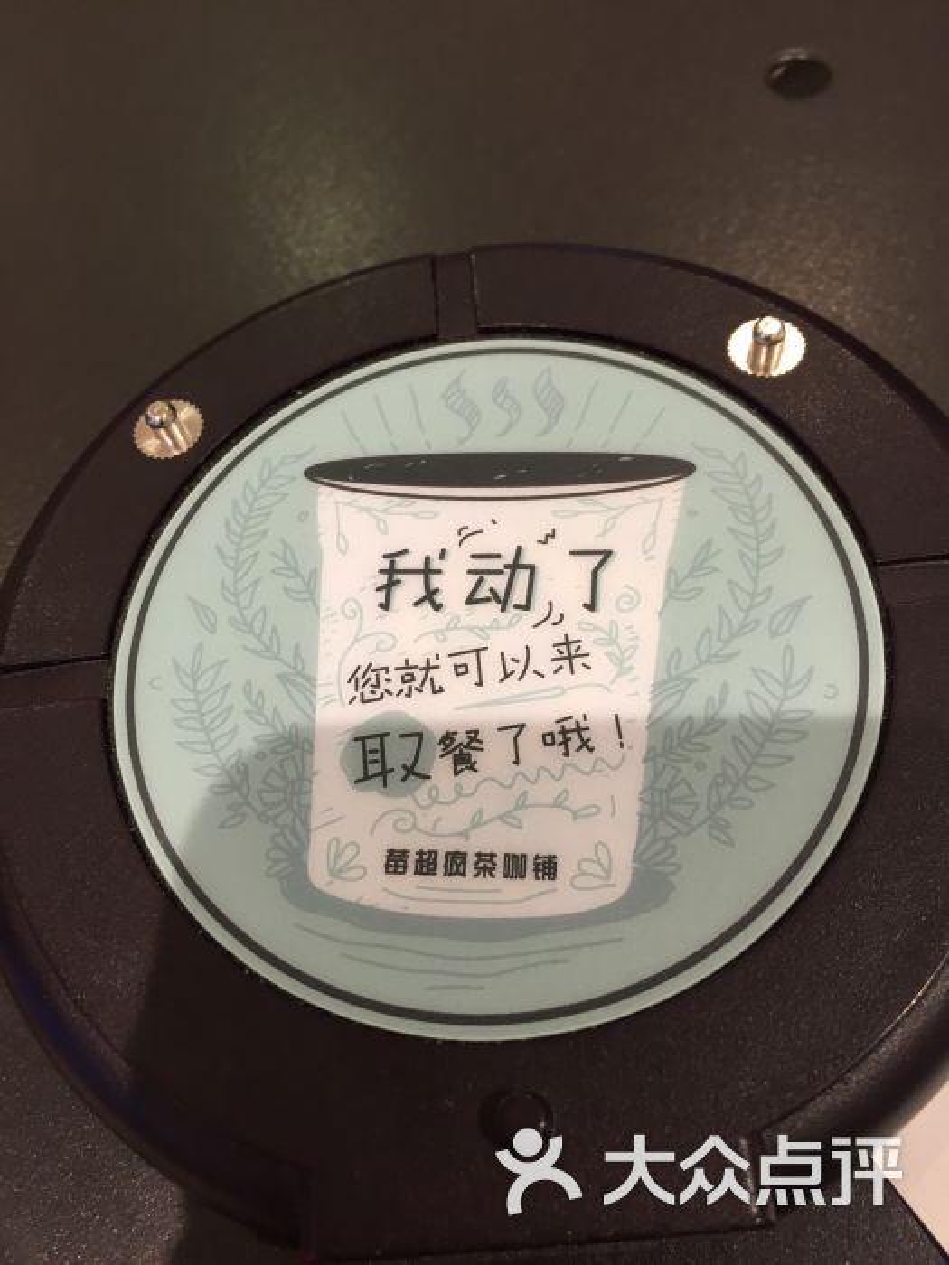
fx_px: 1060
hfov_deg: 48.2
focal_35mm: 29
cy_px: 632
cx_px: 474
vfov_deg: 61.7
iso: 80
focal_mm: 4.15
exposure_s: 1/33
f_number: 2.2
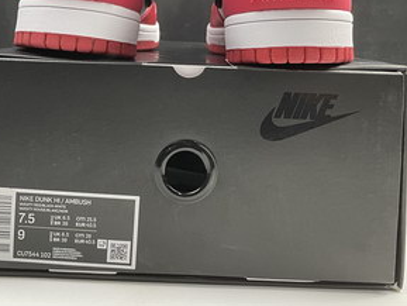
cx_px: 173
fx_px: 529
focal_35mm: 45
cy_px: 44
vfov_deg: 31.1
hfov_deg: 42.0
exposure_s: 1/64
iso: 125
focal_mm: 4.2
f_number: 1.6
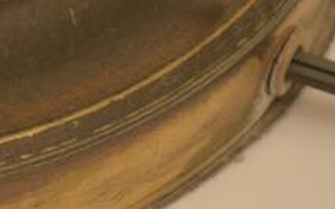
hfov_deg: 4.8
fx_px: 3994
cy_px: 187
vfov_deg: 3.0
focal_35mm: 438
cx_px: -151
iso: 200
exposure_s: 1/160
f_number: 8
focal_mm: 95
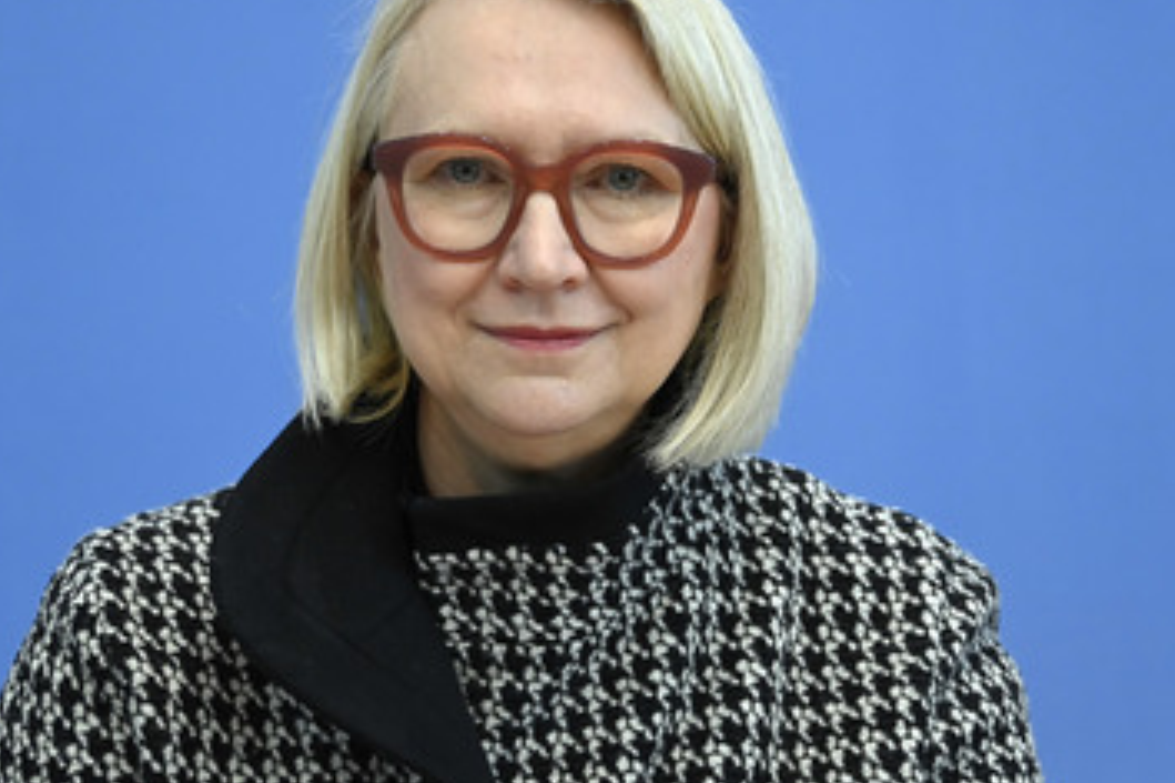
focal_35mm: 143
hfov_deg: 14.4
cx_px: 568
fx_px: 4665
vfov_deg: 9.6
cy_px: 317
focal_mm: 112
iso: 4000
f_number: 5.6
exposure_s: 1/640
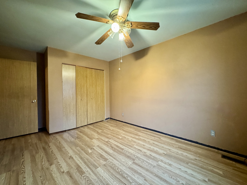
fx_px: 100
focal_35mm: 14
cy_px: 92
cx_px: 124
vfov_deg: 85.7
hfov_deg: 102.1
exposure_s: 1/40
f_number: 2.2
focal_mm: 2.22
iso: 1000
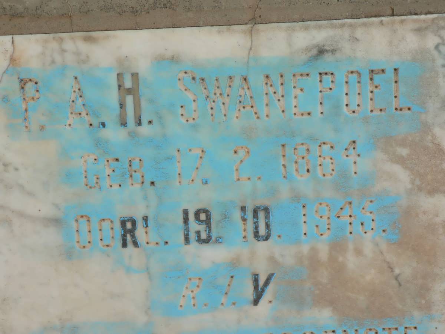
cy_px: 167
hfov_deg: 18.9
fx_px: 1337
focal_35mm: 104
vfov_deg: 14.2
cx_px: 222
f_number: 4
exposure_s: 1/320
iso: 100
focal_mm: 17.3
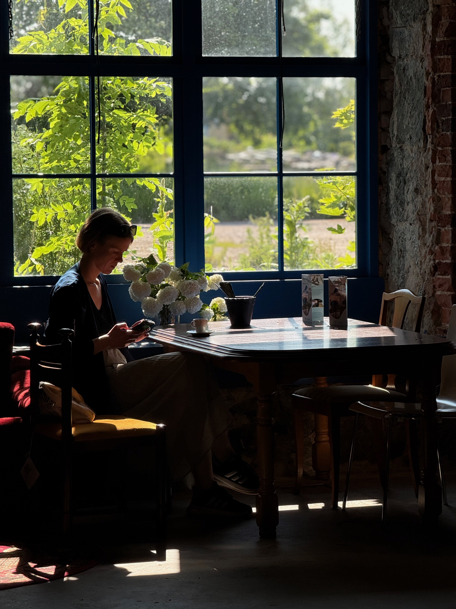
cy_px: 304
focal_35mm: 120
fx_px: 2108
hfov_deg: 12.3
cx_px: 228
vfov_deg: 16.4
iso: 50
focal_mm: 15.66
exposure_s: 1/668
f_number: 2.8
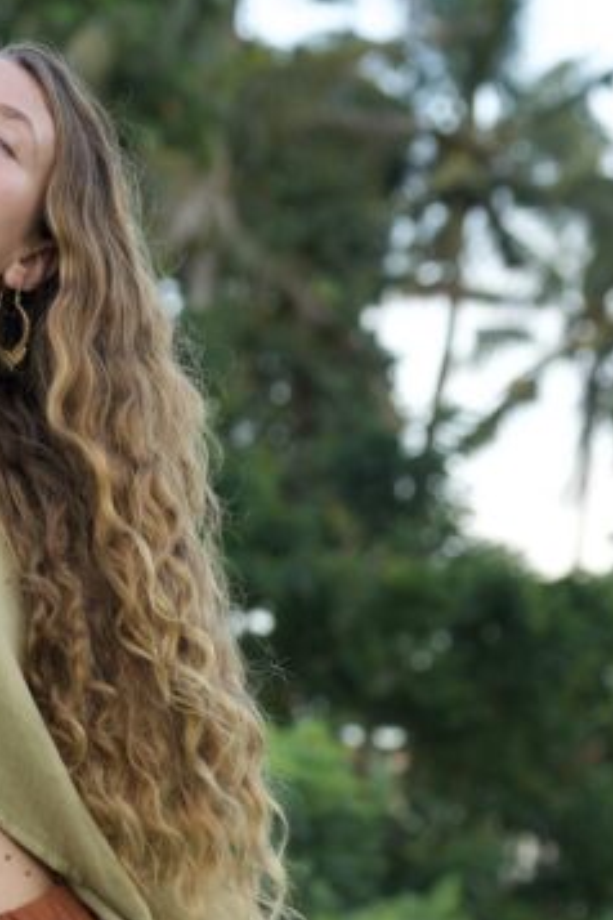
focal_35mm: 235
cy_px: 990
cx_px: -142
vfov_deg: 8.7
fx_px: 6002
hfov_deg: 5.8
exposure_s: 1/160
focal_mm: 70
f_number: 4
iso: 160
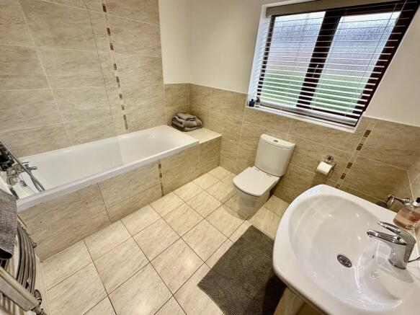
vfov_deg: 85.7
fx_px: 170
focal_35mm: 14
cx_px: 210
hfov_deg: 102.1
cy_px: 158
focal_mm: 2.22
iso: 125
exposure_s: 1/99
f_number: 2.2
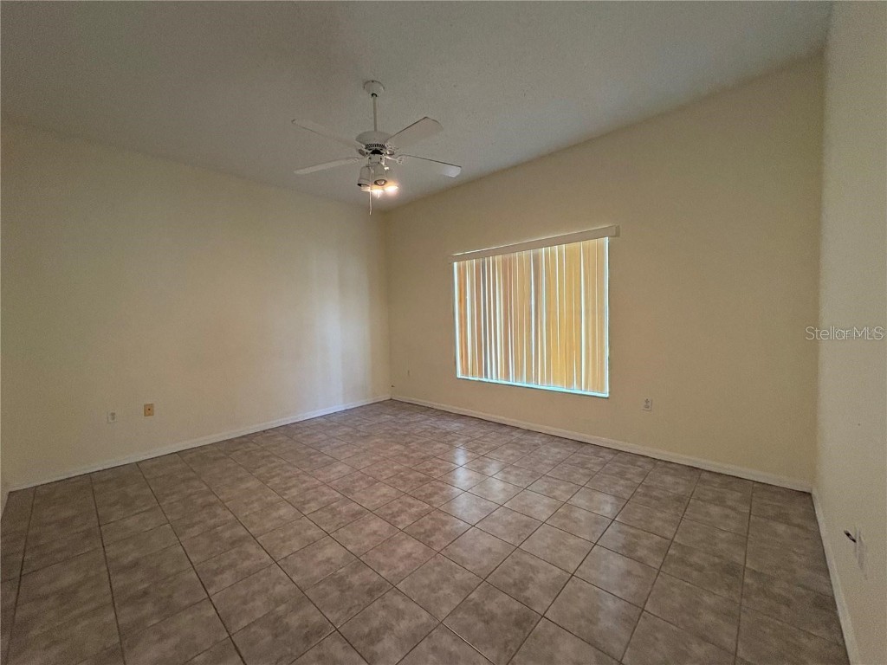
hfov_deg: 102.1
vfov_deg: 85.7
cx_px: 444
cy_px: 332
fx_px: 359
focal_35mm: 14
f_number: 2.2
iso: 400
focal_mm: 2.22
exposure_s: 1/60
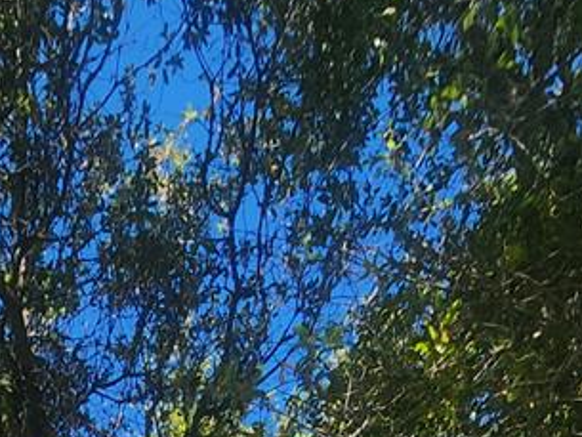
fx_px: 1076
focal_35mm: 64
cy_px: 1372
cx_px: 1
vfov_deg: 10.9
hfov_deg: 28.4
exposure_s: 1/845
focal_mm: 2.2
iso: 50
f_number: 2.2
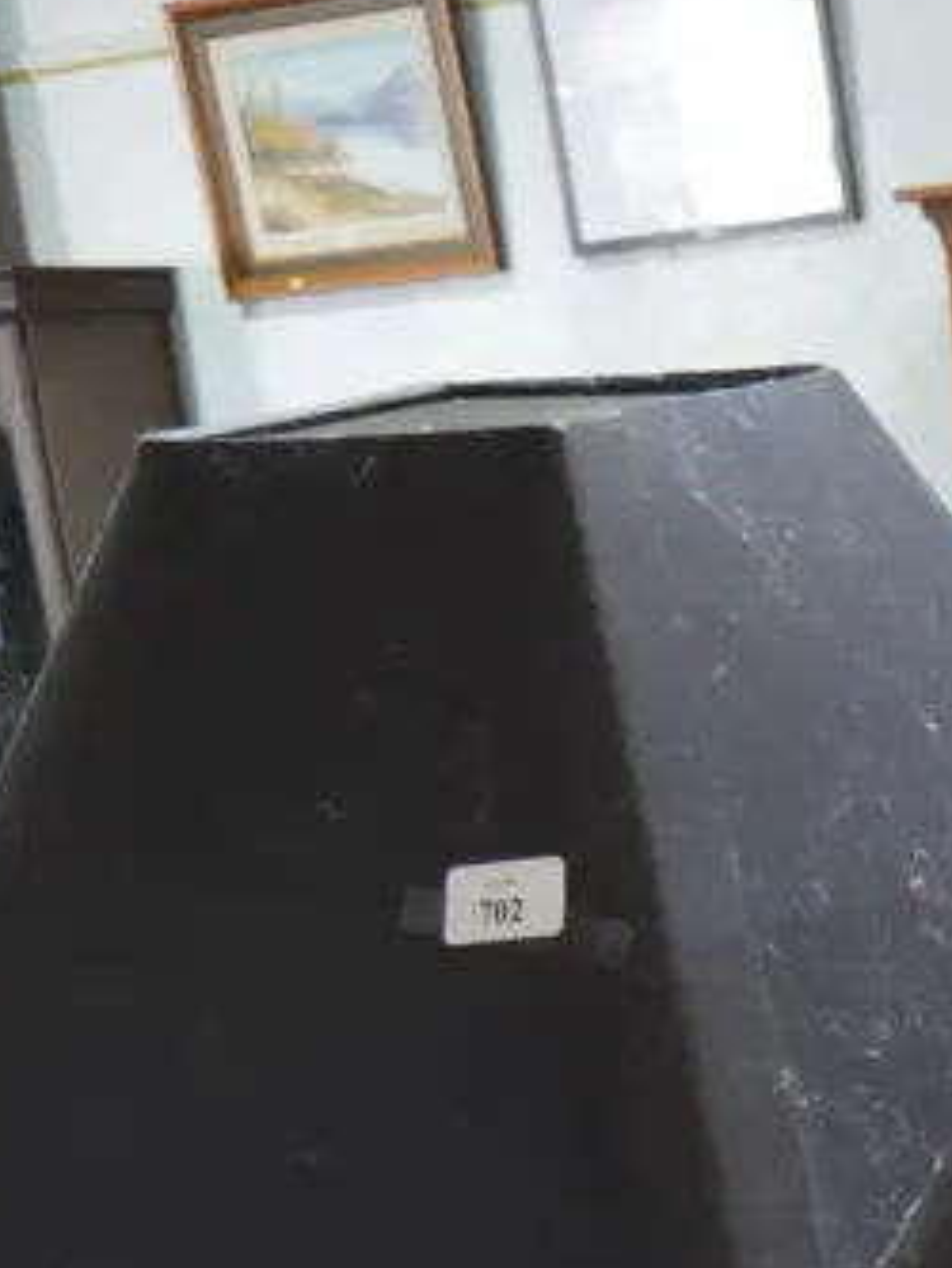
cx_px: 1232
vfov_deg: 19.8
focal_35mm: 86
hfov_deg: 16.3
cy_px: 1889
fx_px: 3152
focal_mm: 14
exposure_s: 1/60
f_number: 3.5
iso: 500
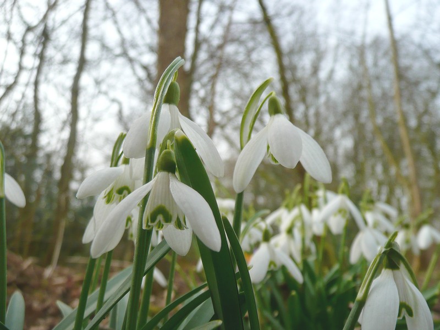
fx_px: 356
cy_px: 165
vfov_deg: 49.7
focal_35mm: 28
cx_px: 220
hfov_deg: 63.4
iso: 100
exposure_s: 1/500
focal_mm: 4.6
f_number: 3.3
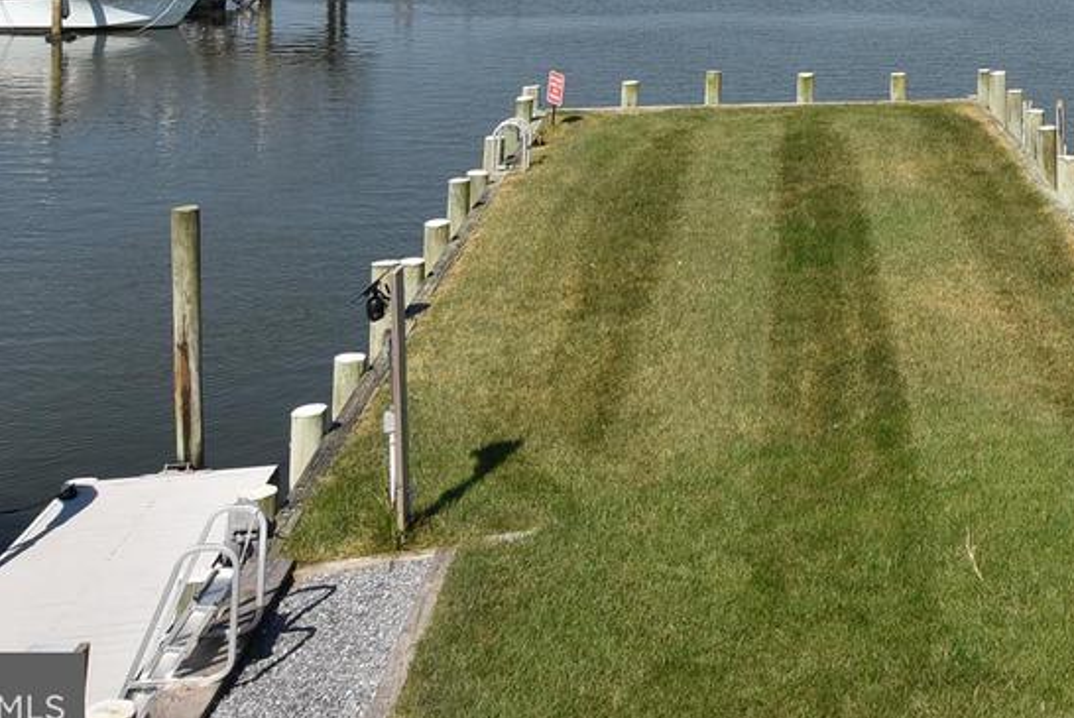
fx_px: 1771
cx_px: 1194
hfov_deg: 30.1
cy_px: -193
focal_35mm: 59
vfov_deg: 21.0
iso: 250
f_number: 13
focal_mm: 15
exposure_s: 1/640
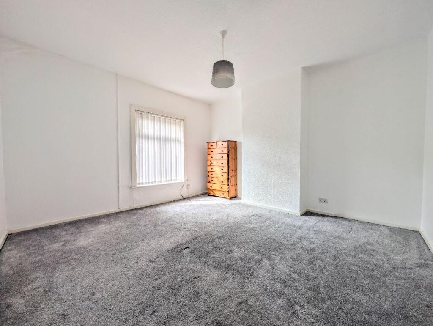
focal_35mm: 12
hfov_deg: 110.5
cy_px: 163
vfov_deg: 94.6
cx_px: 216
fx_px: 150
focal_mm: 2.02
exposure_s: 1/308
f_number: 1.7
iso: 51
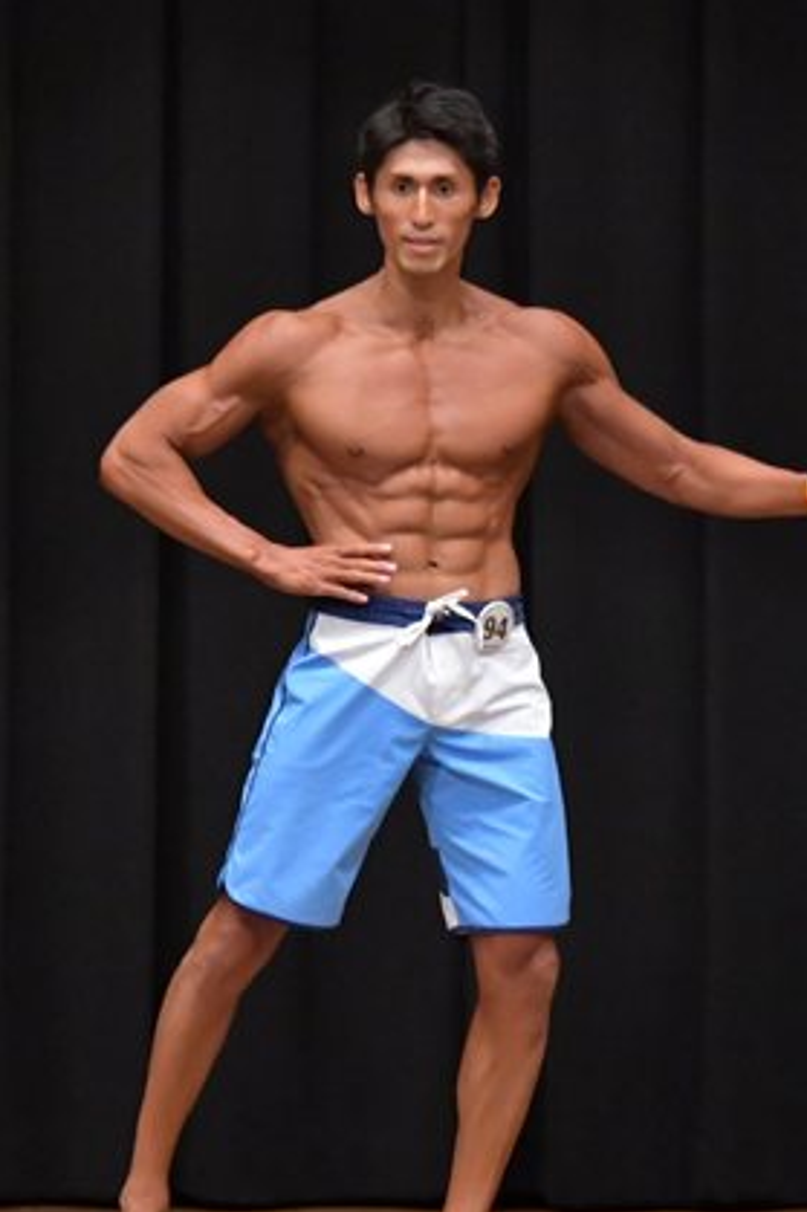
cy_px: 694
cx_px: 285
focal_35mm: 401
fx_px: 13494
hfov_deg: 3.4
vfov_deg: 5.1
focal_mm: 145
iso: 6400
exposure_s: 1/400
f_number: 5.6
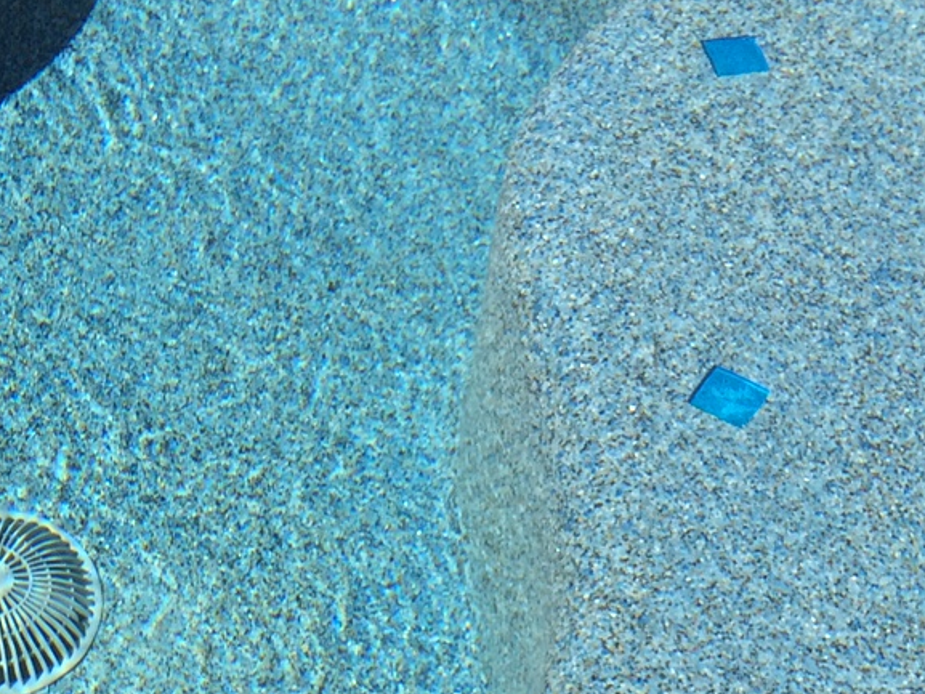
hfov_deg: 23.4
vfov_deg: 17.6
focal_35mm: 82
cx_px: 165
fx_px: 2192
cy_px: 691
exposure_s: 1/1709
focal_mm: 4.15
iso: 32
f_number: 2.2
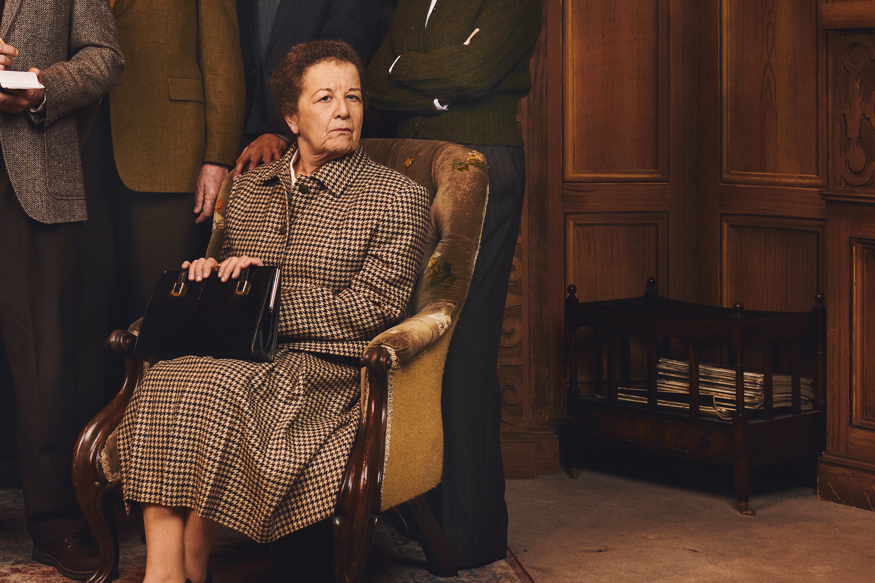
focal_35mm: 76
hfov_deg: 25.8
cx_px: 82
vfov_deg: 17.8
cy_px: 108
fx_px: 1847
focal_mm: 35
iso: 500
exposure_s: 1/200
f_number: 6.3
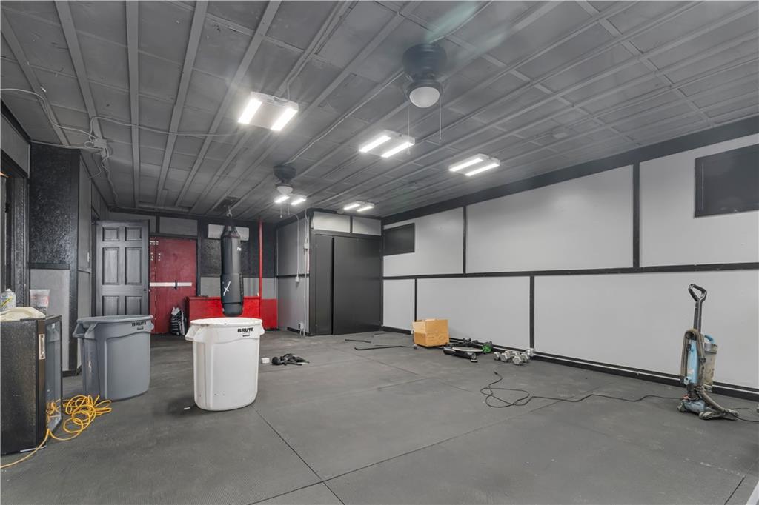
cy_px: 252
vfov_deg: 73.7
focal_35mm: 16
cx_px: 380
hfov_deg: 96.8
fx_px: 337
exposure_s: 1/13
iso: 500
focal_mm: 16
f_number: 11
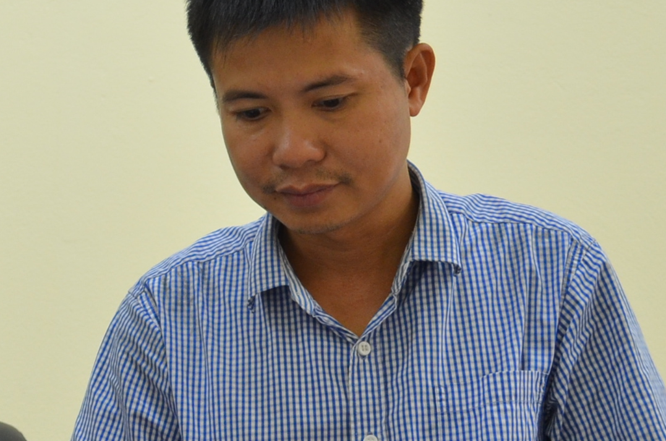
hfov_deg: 18.7
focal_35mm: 103
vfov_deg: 13.1
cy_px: 399
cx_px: -160
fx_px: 1901
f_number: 4
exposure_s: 1/20
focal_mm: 20
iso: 400
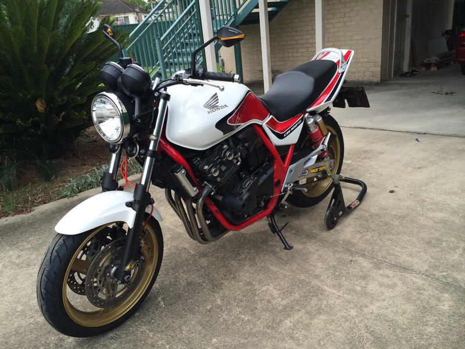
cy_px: 174
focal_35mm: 30
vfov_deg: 46.8
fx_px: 403
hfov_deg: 60.0
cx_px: 232
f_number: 2.2
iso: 32
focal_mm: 4.12
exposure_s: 1/746
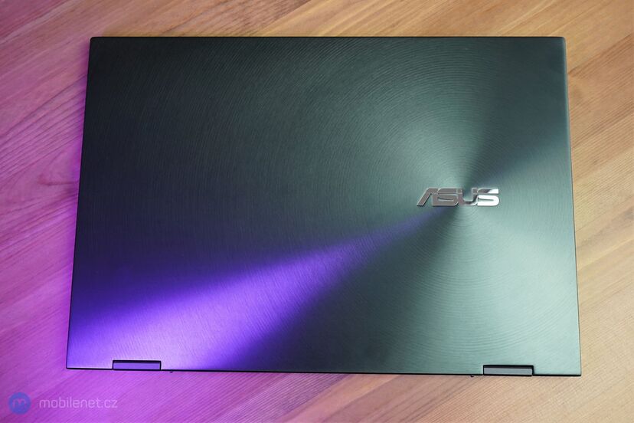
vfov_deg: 38.9
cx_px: 317
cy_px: 212
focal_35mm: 34
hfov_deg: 55.8
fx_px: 599
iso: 2000
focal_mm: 34
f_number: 7.1
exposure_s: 1/250
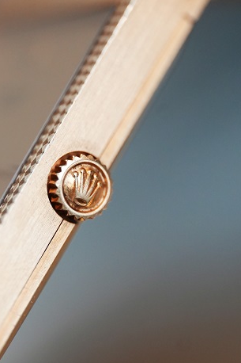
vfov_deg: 10.7
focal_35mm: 193
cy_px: 180
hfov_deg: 7.1
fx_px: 1939
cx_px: 53
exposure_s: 1/250
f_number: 2.8
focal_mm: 105
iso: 1600
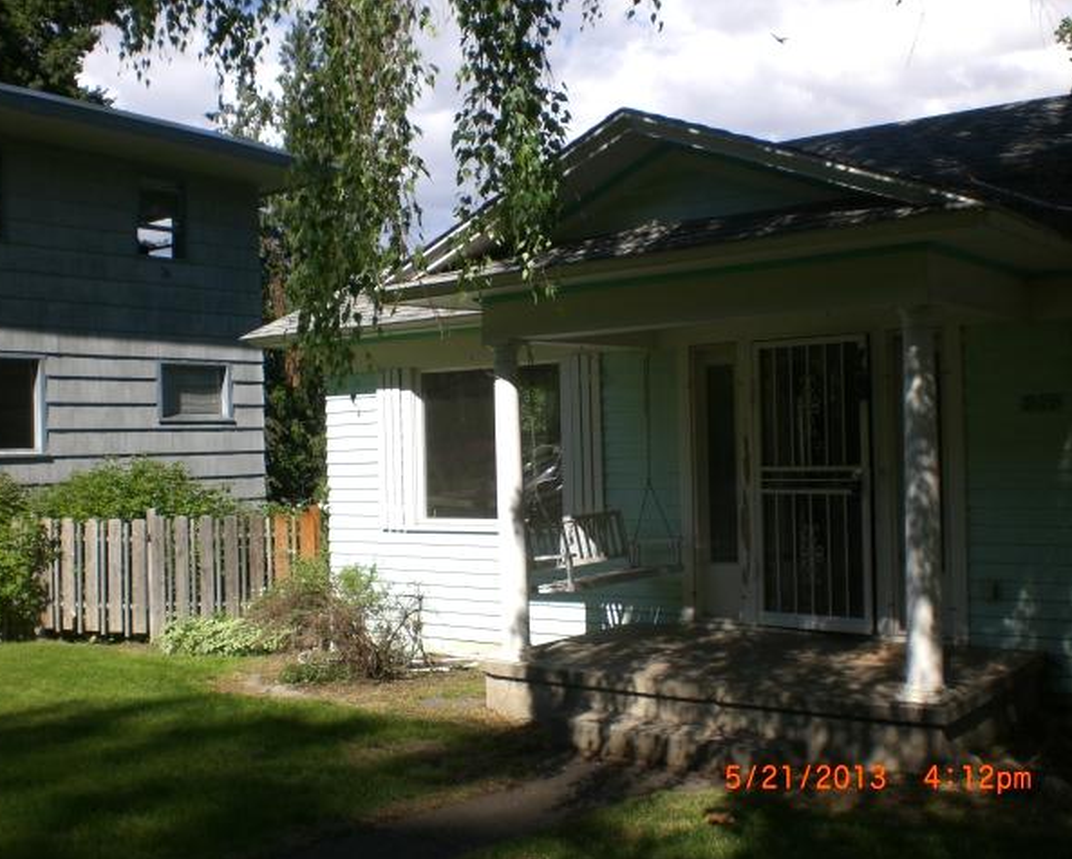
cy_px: 432
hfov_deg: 45.8
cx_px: 522
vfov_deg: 37.4
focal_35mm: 40
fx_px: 1270
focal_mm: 6.3
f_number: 4.4
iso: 50
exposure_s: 1/400
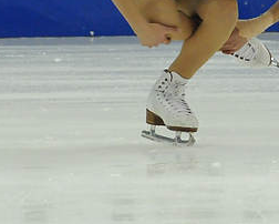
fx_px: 7371
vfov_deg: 1.7
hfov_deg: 2.2
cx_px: 208
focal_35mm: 892
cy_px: 25
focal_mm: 200
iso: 3200
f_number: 5.6
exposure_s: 1/1000
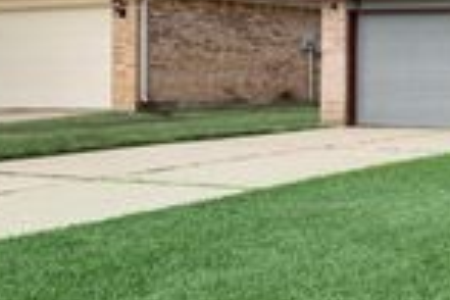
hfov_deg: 22.7
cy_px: 41
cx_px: 719
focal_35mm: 68
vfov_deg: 19.7
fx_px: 850
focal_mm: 20
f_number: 7.1
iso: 100
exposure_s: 1/400
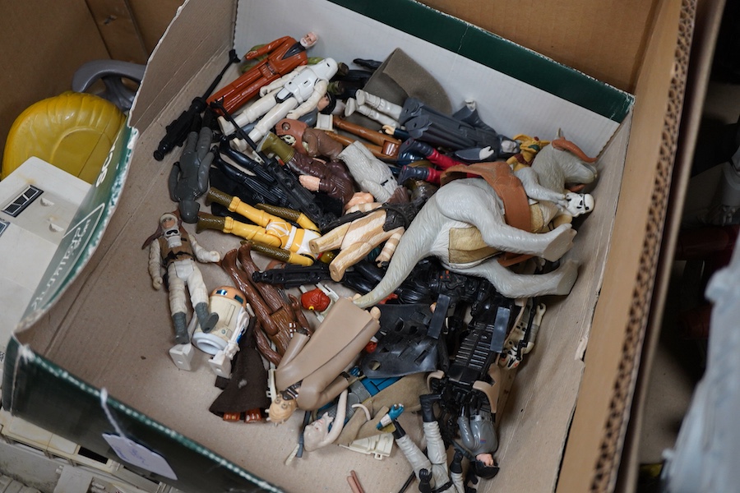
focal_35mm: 45
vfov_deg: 29.9
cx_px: 370
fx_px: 925
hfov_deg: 43.6
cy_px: 246
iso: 1250
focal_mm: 30
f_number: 3.5
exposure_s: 1/125
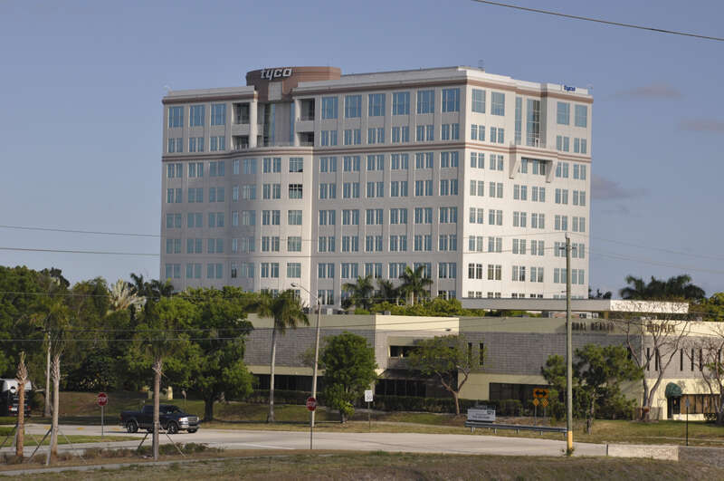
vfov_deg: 11.7
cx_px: 362
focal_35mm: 117
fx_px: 2350
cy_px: 240
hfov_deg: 17.5
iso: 400
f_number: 6.3
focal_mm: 78
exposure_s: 1/640
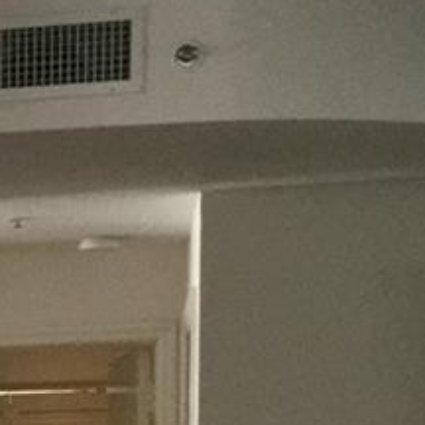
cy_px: 655
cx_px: -439
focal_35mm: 152
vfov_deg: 11.0
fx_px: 2111
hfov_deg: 10.5
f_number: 2.4
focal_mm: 3.3
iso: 200
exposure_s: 1/30
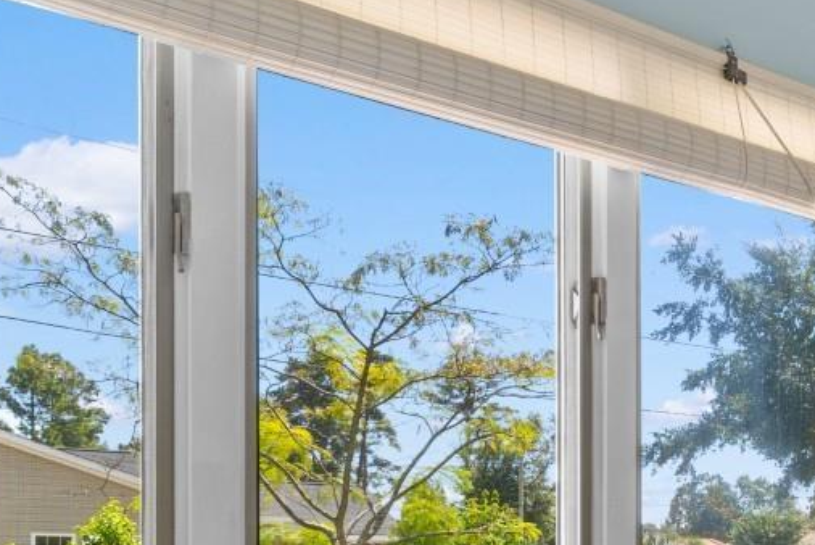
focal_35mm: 48
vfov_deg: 26.4
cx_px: 817
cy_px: 568
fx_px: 1087
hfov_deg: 36.8
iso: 100
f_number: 4.5
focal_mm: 10
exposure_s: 1/20
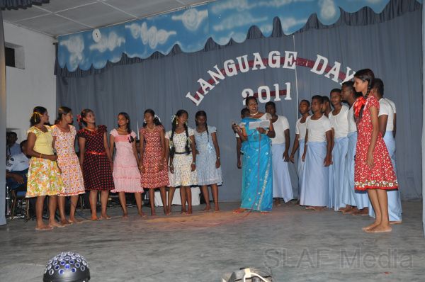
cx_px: 212
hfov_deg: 49.6
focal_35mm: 39
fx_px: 460
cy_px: 141
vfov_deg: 34.1
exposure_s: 1/100
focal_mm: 26
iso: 200
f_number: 5.6
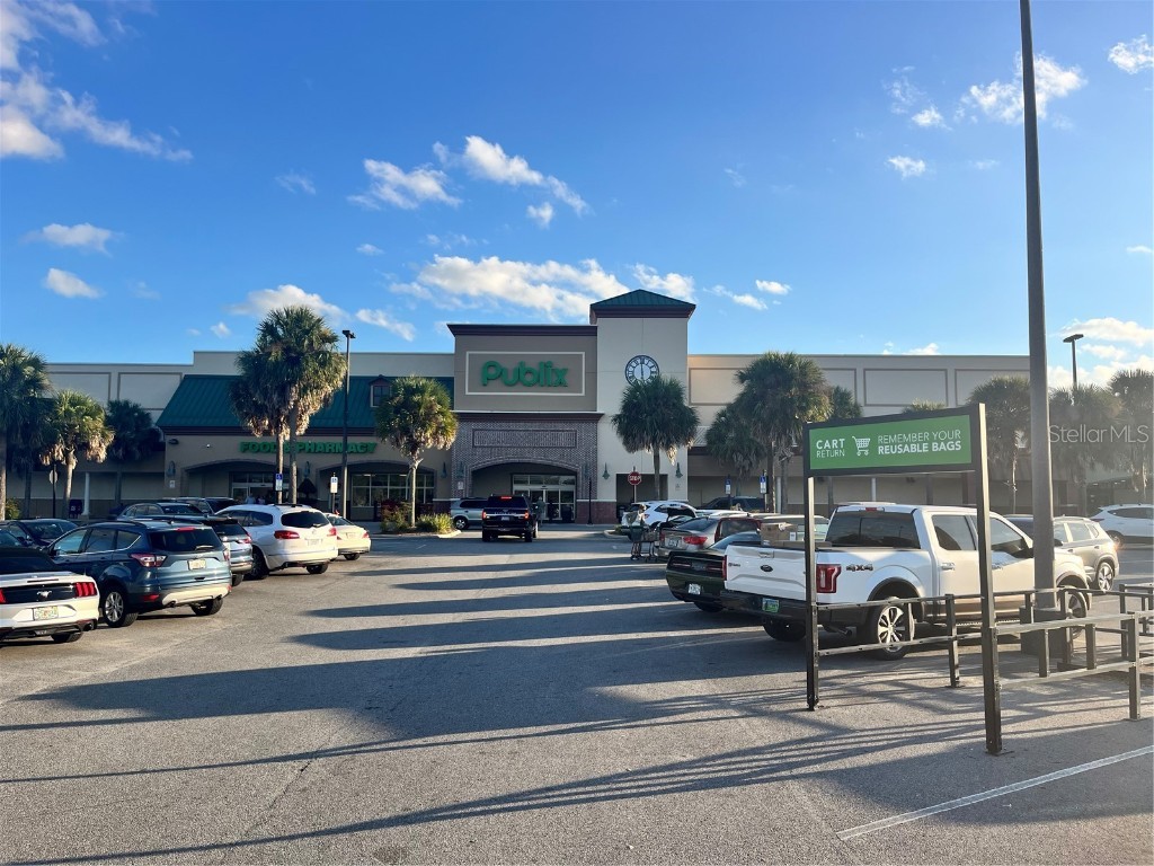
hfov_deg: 67.3
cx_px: 577
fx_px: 867
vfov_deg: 53.1
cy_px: 433
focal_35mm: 26
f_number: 1.6
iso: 50
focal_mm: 5.1
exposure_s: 1/2179
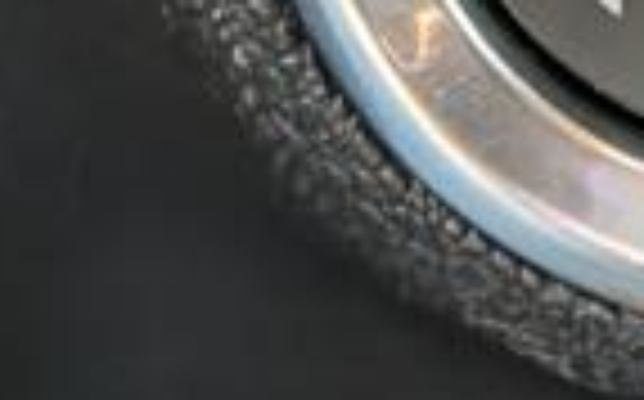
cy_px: -76
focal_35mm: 233
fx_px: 4085
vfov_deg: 5.6
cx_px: 847
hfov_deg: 8.9
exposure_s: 1/88.5
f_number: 1.68
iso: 434
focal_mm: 6.9
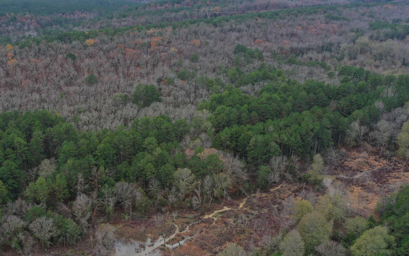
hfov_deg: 52.3
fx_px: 412
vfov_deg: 34.4
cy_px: 150
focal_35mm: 37
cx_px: 158
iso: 100
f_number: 4.5
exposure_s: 1/160
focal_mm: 10.26
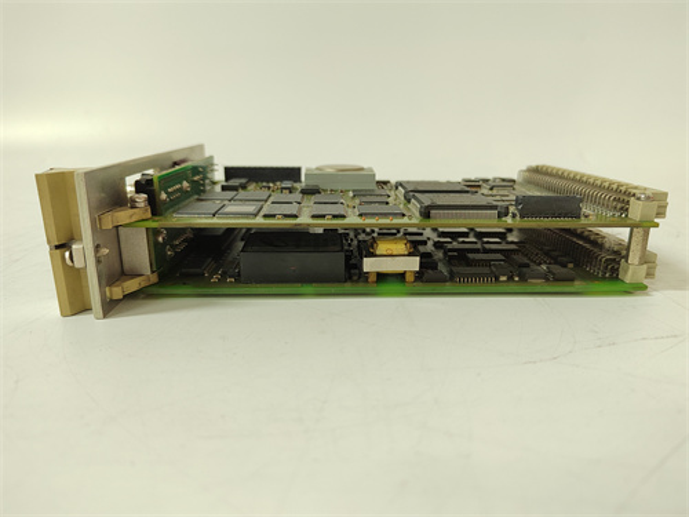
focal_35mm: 23
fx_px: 458
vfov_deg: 58.9
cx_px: 344
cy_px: 258
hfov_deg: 73.9
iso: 1463
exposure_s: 1/50
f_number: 1.9
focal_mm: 5.52
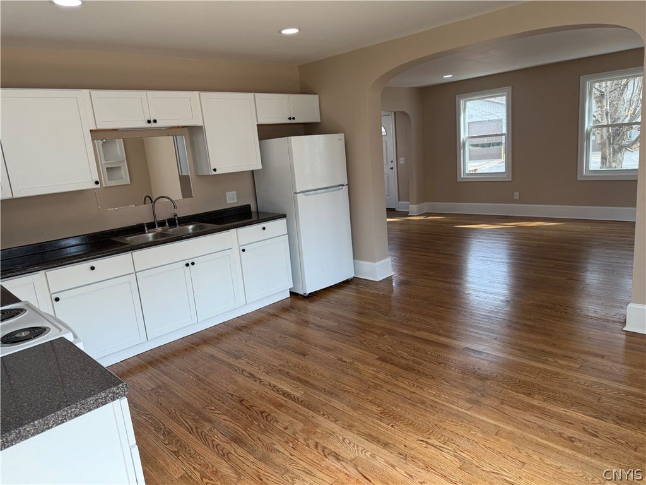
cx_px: 323
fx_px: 448
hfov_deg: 71.6
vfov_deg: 56.8
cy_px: 242
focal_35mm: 24
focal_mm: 6.76
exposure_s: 1/264
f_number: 1.78
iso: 80
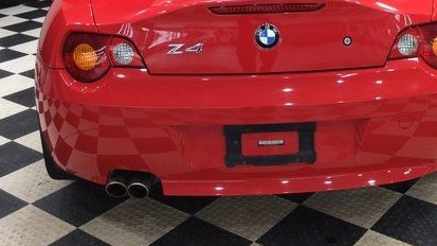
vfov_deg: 22.0
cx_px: 265
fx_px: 626
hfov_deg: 38.3
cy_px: 63
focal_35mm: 54
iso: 64
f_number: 2.4
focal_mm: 3.3
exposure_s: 1/25
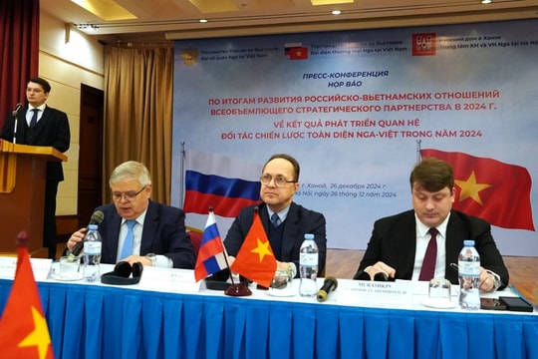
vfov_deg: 47.9
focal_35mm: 27
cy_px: 180
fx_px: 403
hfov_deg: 67.4
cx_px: 269
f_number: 3.5
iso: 2000
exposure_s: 1/160
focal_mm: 18
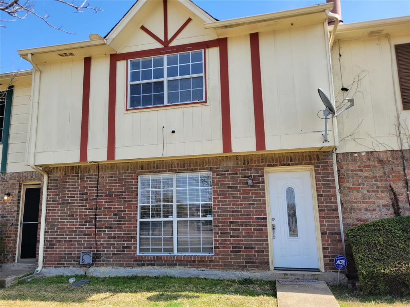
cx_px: 205
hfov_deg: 67.3
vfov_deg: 53.1
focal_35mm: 26
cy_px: 154
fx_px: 308
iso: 40
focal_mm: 5.4
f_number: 1.8
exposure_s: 1/1041
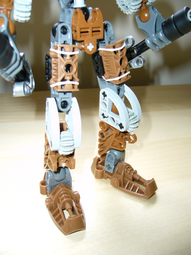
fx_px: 257
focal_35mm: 35
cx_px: 96
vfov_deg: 52.6
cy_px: 128
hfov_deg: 40.7
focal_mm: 5.8
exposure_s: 1/40
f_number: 2.8
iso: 100
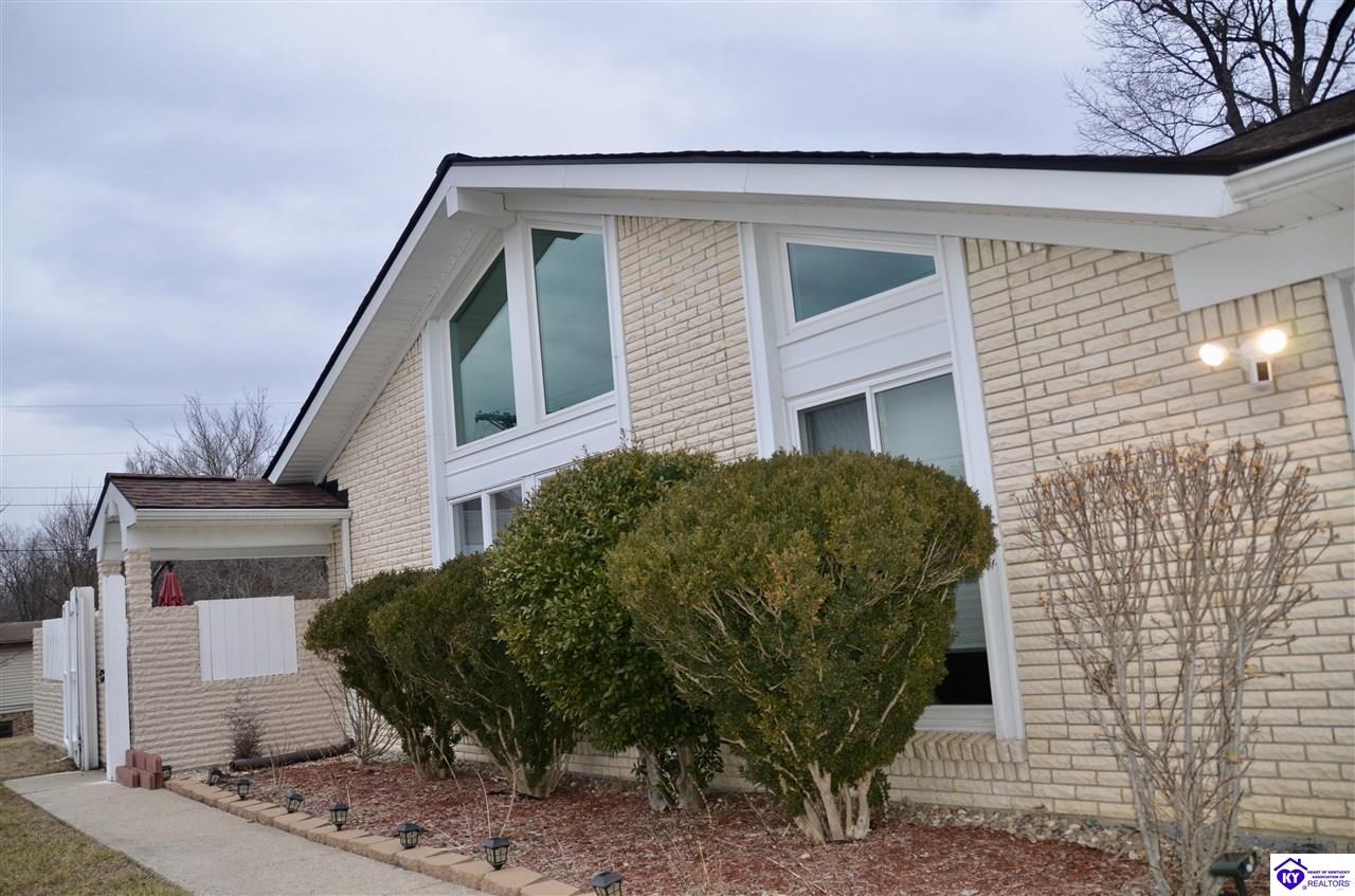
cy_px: 448
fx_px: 1014
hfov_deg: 67.5
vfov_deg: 47.7
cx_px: 678
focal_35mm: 27
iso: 250
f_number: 3.5
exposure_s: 1/125
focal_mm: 18
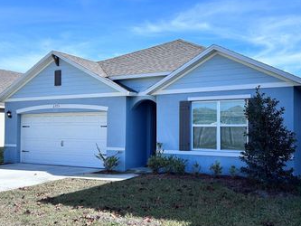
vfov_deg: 36.8
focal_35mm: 39
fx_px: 339
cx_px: 165
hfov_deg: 47.8
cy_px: 117
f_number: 1.5
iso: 50
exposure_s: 1/3704
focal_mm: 5.7
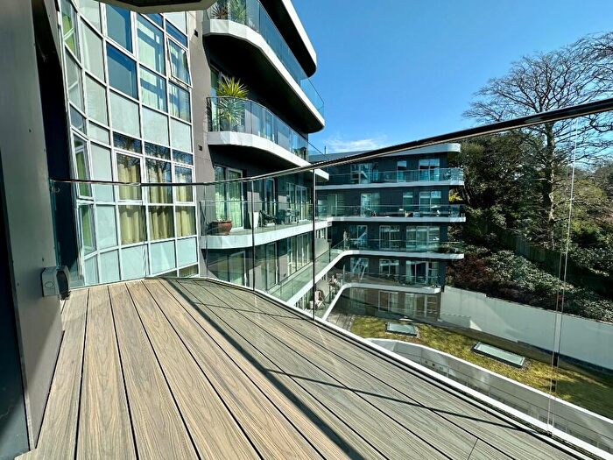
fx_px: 248
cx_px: 306
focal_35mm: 14
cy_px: 230
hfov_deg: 102.1
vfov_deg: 85.7
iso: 40
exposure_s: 1/988
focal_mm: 2.22
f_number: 2.2
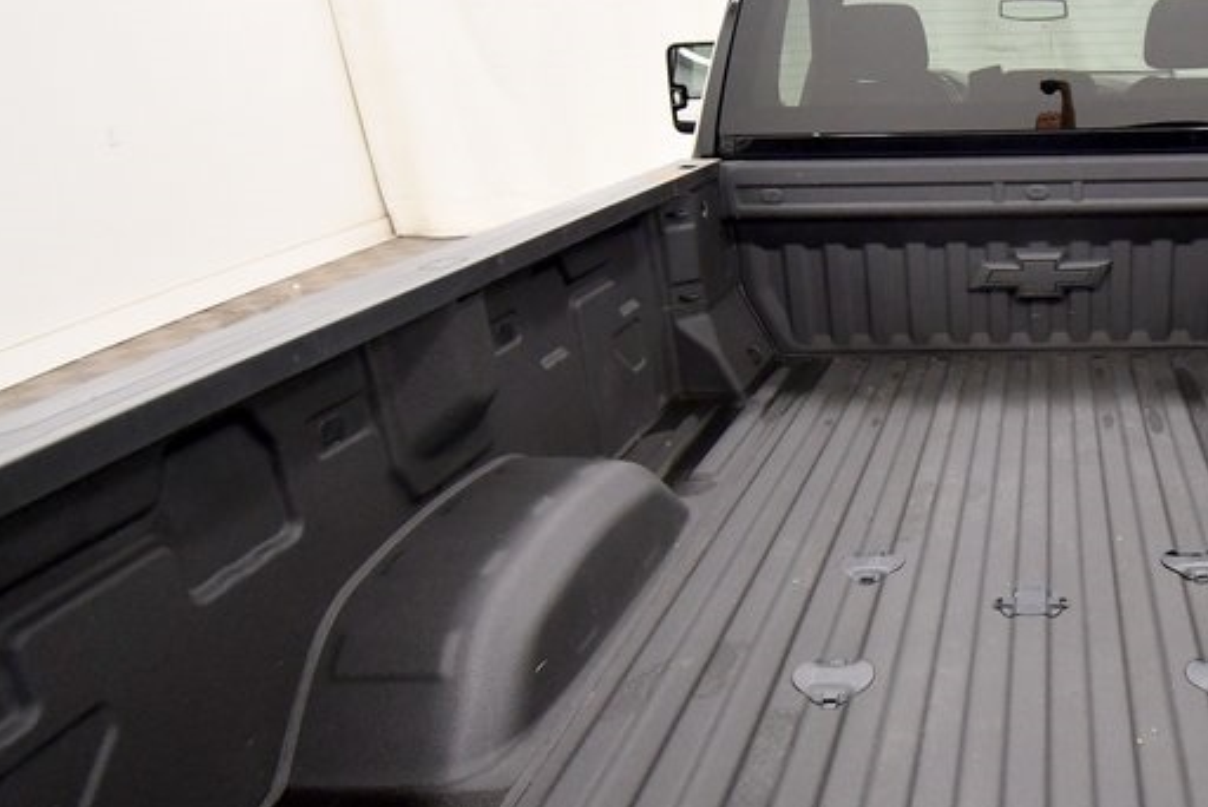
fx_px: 1007
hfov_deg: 55.4
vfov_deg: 43.6
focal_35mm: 30
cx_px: 1038
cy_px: 459
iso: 1100
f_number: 4.5
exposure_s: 1/125
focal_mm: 10
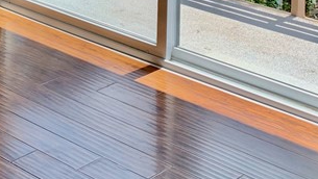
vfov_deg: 11.1
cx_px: -10
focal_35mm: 95
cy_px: -226
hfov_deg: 21.5
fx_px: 802
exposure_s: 1/186
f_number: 1.8
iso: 25
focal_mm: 4.25
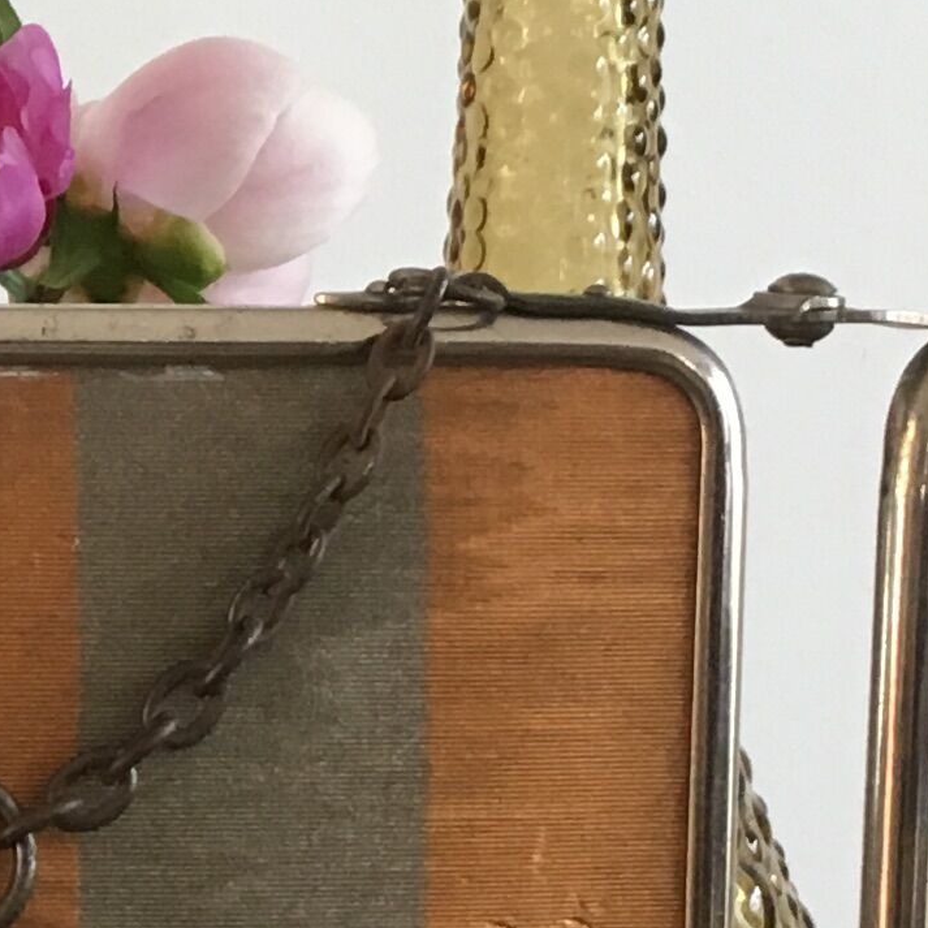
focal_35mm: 145
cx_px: -596
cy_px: 629
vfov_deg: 12.0
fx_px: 4398
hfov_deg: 11.4
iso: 125
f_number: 2.2
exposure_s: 1/33
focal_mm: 4.15
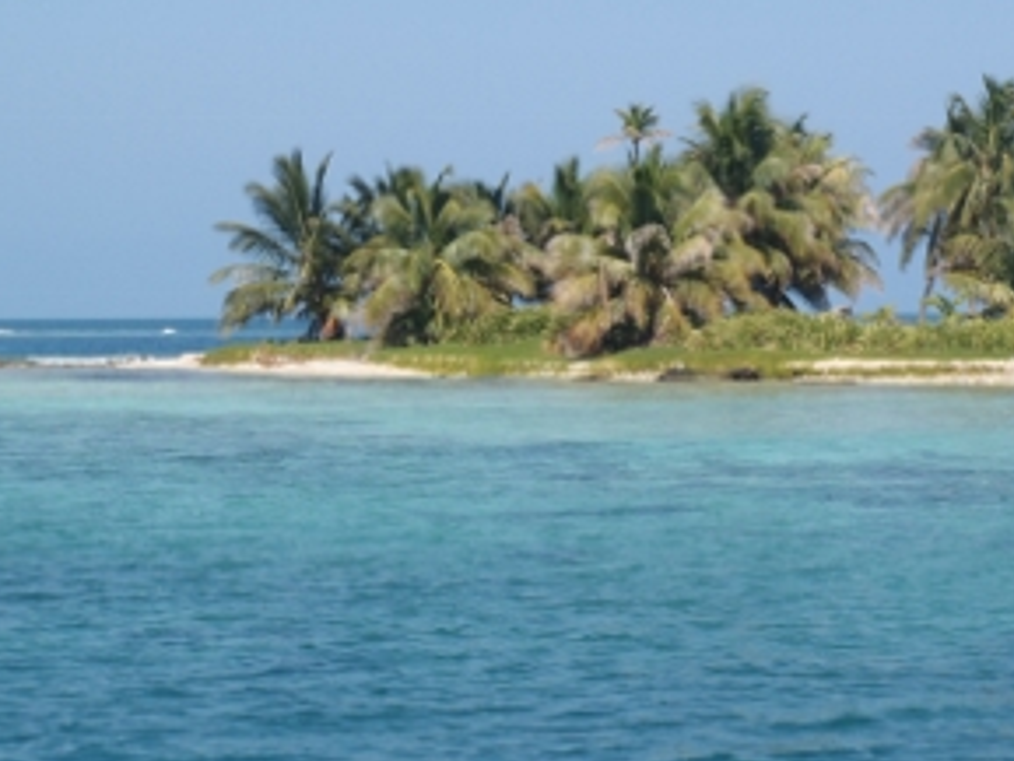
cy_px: 291
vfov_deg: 10.5
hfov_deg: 14.0
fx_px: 4132
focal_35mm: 141
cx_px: 646
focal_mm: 18.2
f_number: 6.3
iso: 80
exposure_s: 1/400
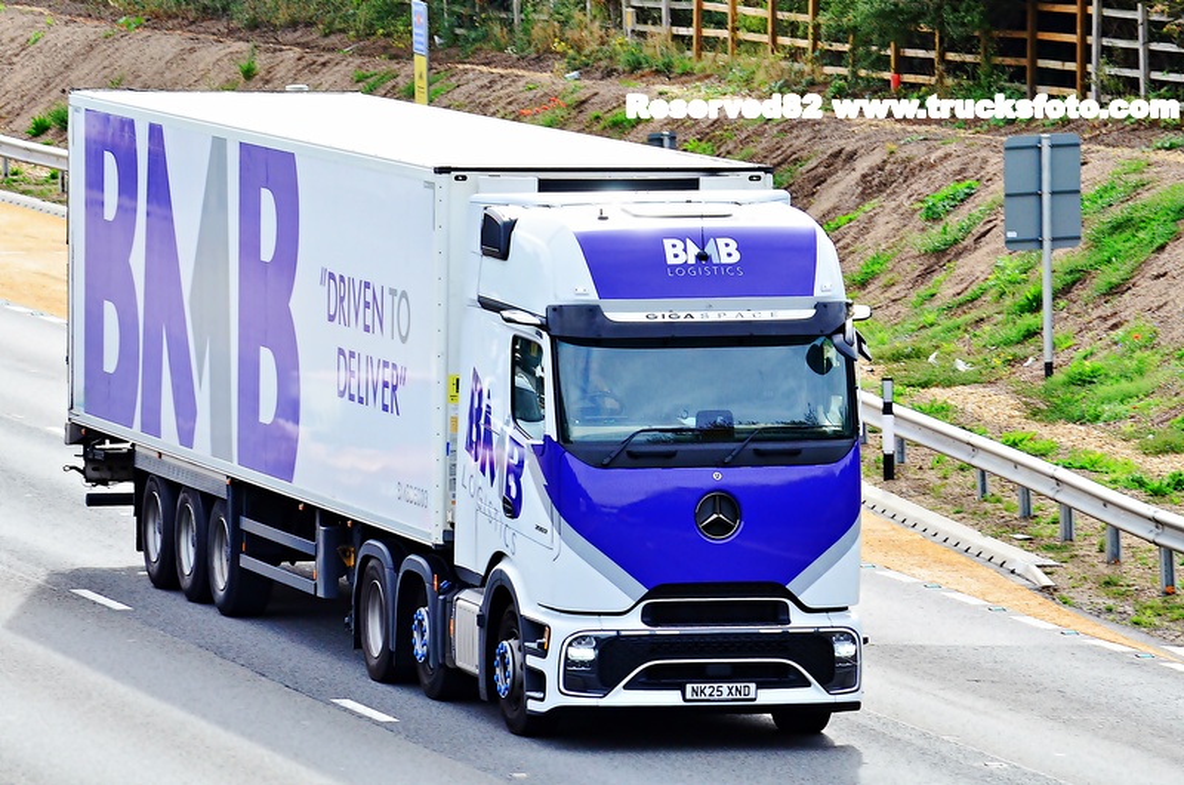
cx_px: 592
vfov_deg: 4.9
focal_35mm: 278
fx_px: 9108
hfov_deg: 7.4
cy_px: 392
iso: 640
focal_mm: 185
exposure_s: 1/640
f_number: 8
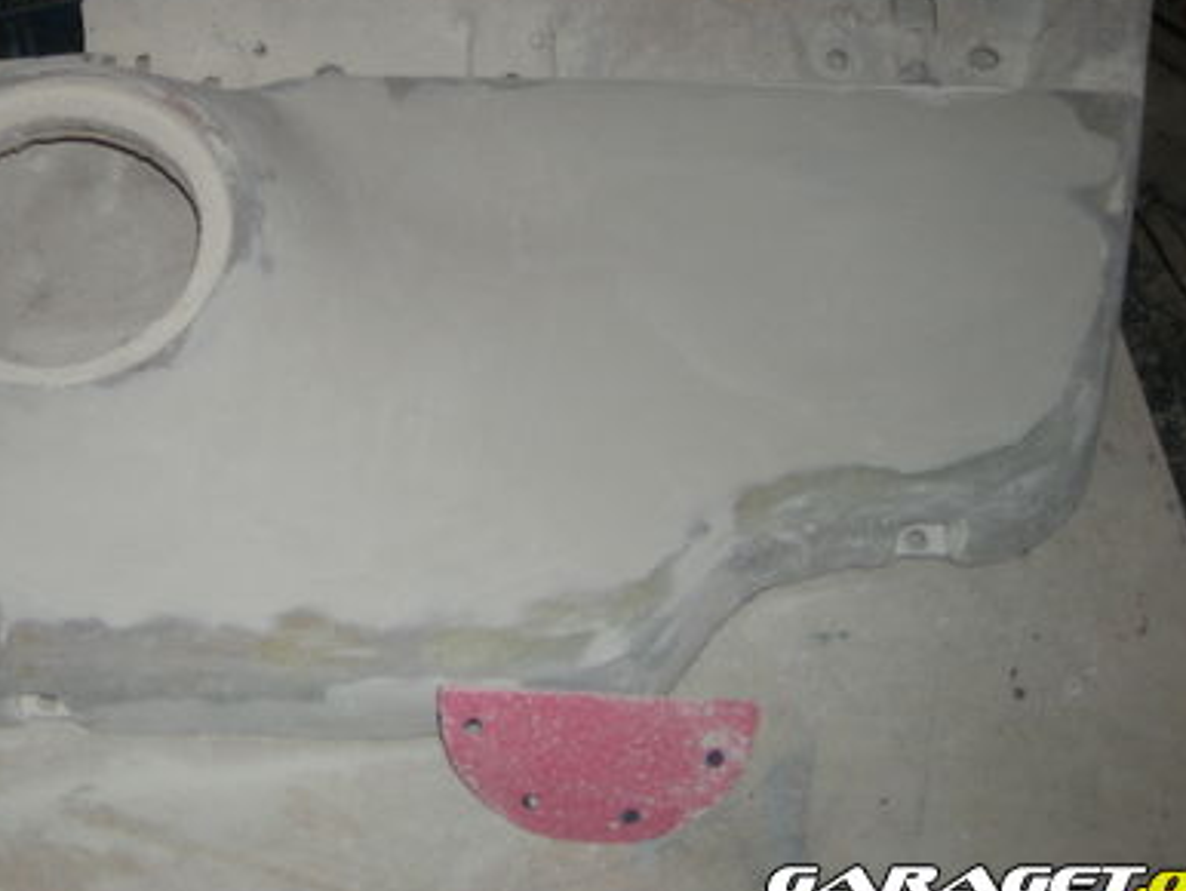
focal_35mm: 58
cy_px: 175
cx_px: 310
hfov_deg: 32.6
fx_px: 1988
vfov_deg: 24.8
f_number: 2.8
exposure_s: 1/60
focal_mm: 5.7
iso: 50
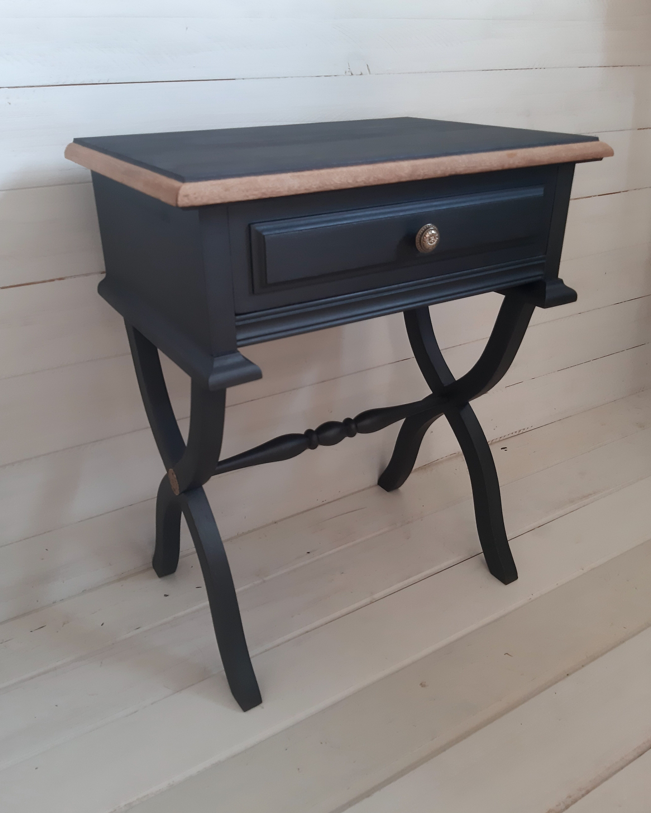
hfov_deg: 50.0
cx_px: 320
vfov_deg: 60.4
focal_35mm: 29
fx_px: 698
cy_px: 402
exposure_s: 1/50
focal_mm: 3.93
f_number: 1.7
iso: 125
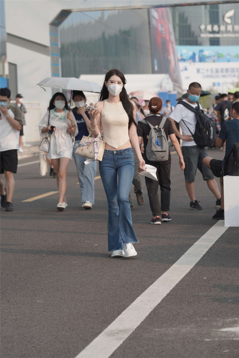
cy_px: 179
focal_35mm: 135
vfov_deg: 15.2
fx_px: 1344
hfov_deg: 10.2
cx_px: 120
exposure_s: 1/500
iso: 200
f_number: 5
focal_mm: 135
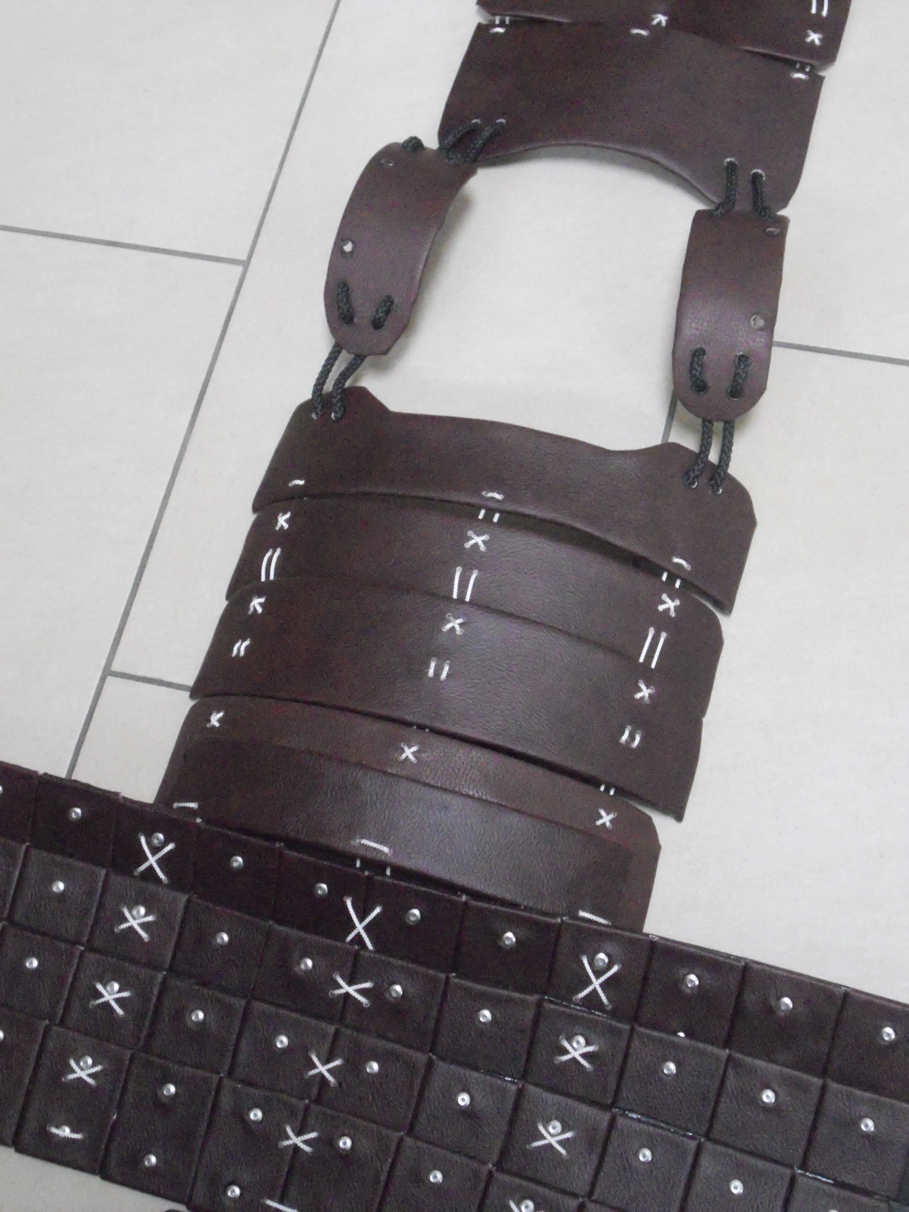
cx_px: 454
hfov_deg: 27.0
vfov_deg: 35.5
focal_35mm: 54
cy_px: 606
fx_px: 1891
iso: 1600
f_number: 4.8
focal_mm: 9.8
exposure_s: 1/100
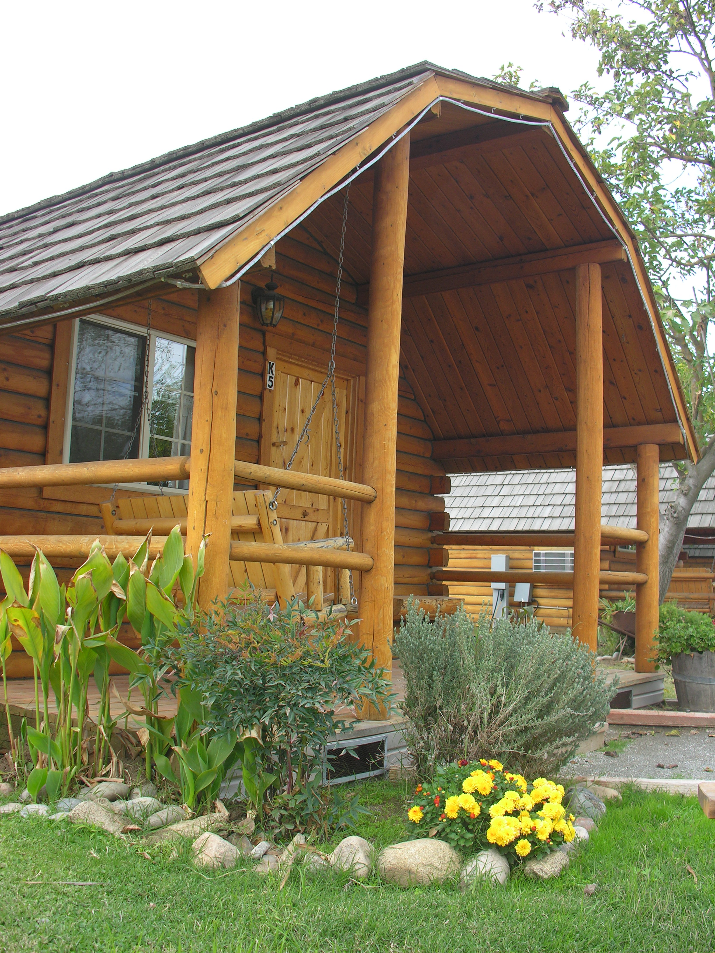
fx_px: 964
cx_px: 358
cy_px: 476
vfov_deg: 52.6
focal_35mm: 35
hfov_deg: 40.7
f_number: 3.6
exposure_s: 1/74.4
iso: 50
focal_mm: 8.9
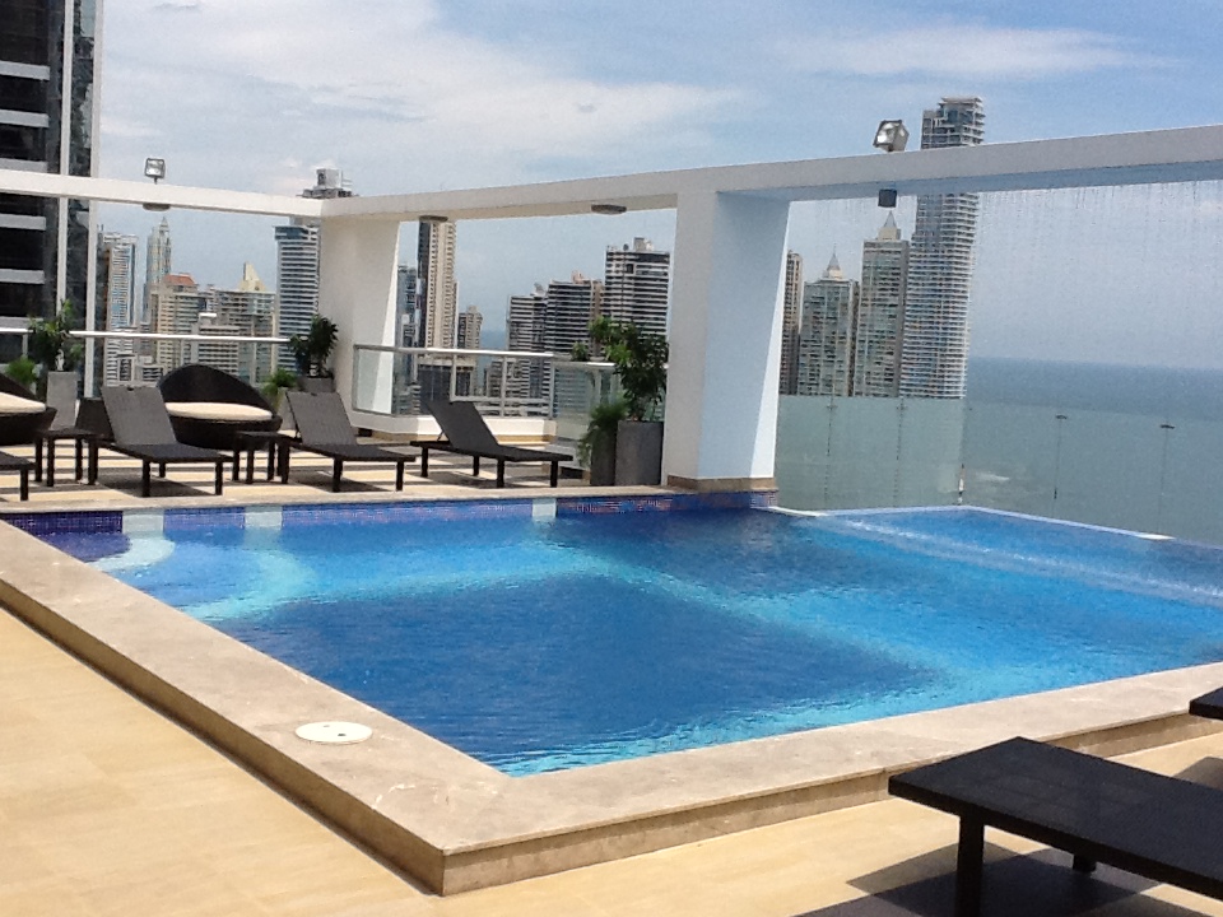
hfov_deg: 56.8
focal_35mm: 32
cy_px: 458
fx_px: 1131
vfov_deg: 44.2
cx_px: 612
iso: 80
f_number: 2.4
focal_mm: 2.03
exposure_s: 1/2674
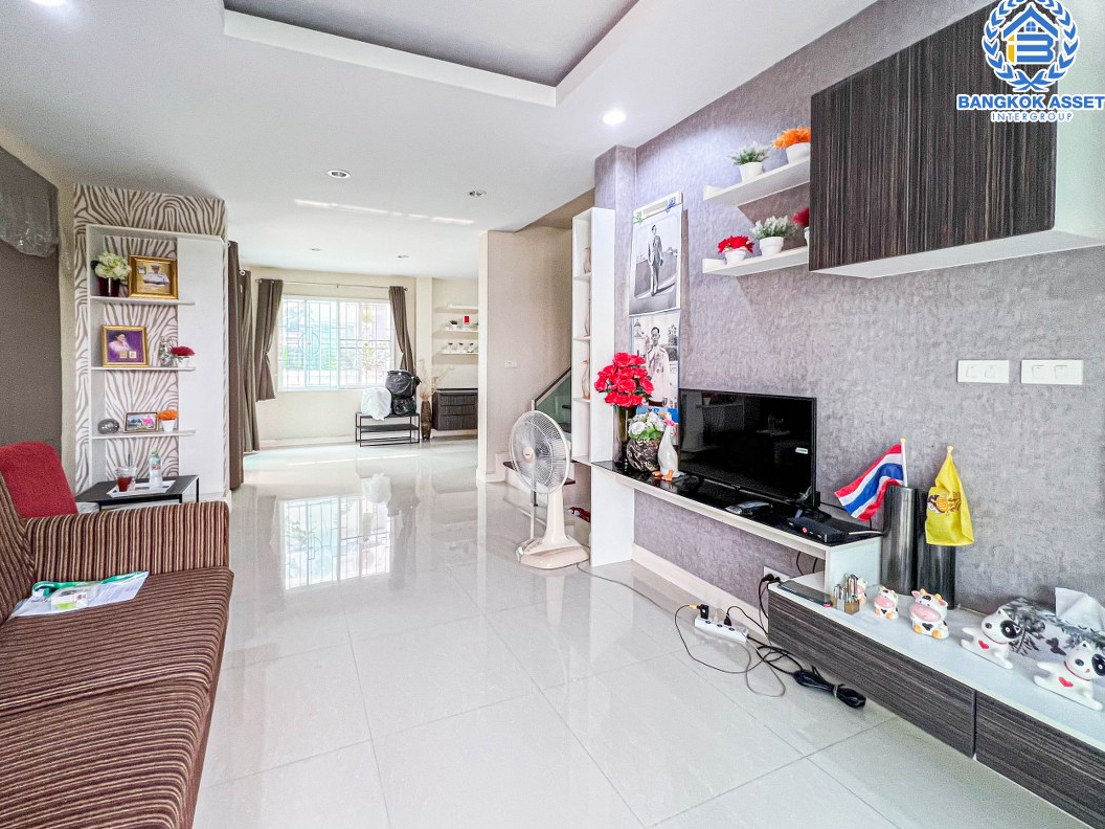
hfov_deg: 102.1
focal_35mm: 14
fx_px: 447
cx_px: 547
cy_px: 430
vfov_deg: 85.6
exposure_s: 1/100
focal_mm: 1.57
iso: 160
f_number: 1.8
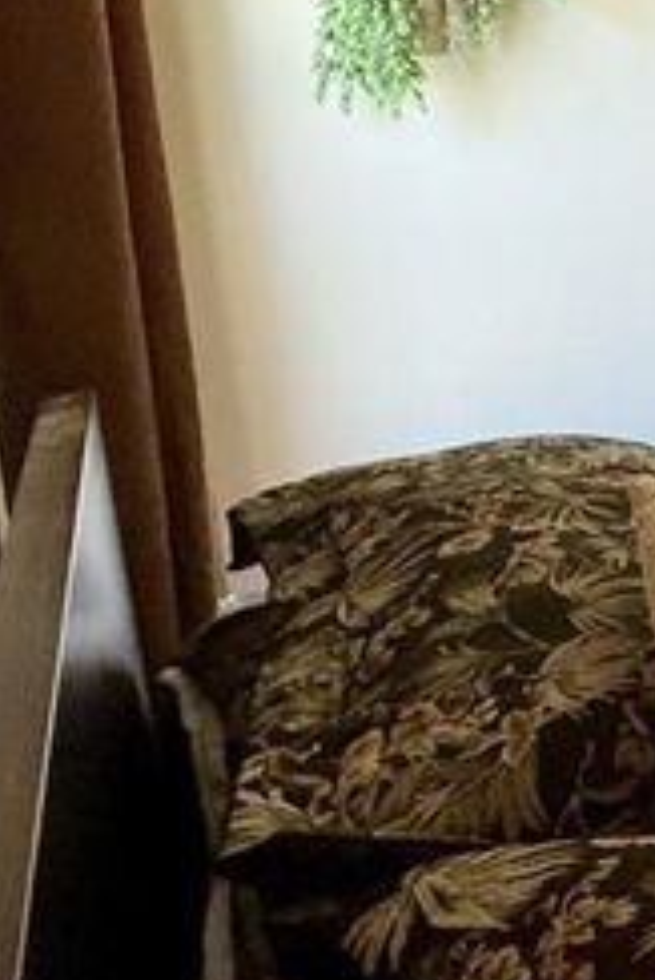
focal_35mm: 42
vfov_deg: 43.8
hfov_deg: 18.6
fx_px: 1145
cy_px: 173
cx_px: 1340
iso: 200
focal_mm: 2.22
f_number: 2.2
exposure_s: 1/100
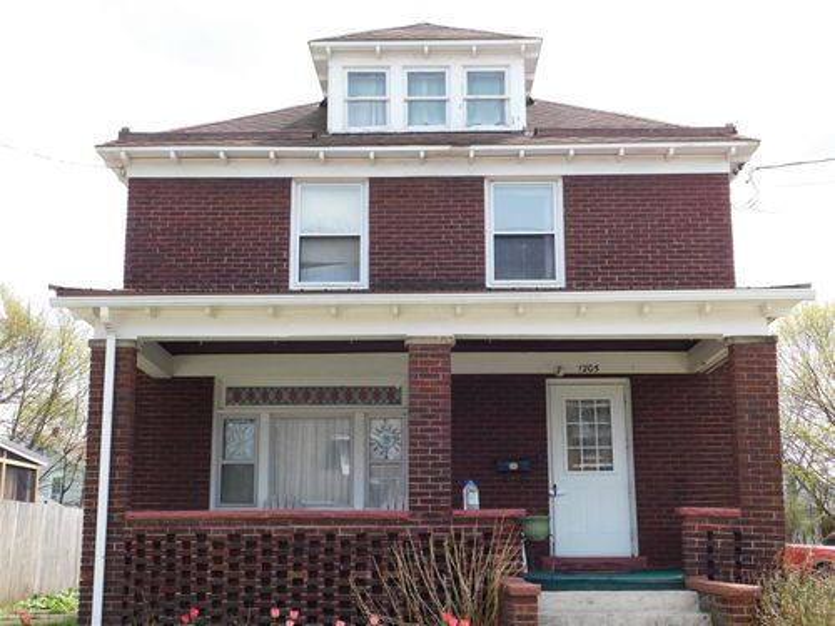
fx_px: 1085
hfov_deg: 42.1
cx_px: 418
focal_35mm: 45
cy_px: 313
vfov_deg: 32.2
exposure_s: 1/320
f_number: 3.7
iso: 125
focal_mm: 8
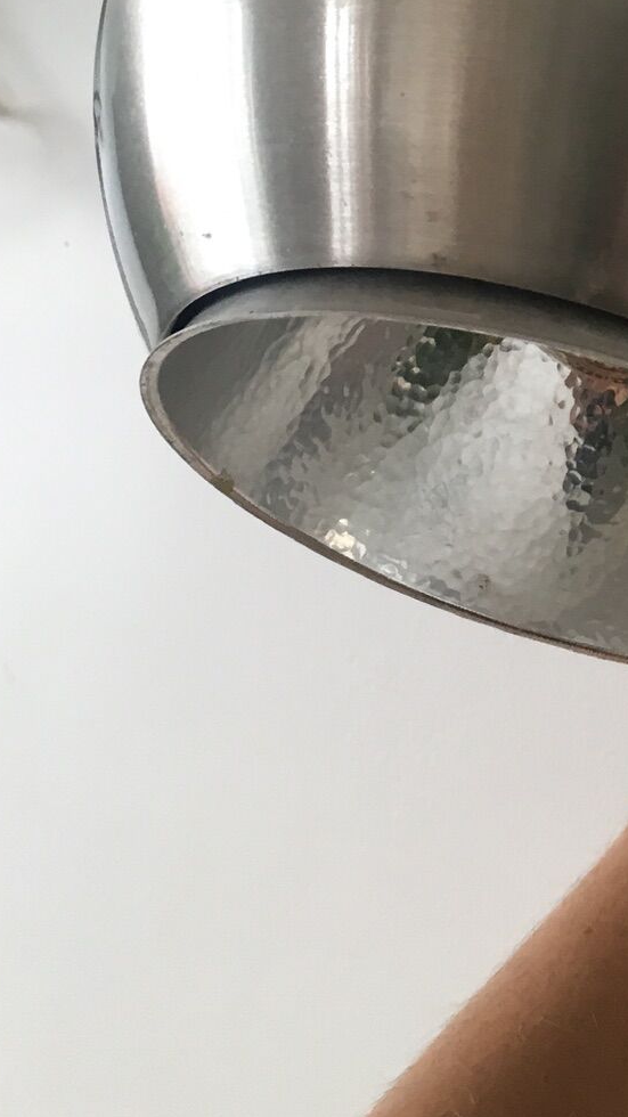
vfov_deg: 30.1
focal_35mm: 66
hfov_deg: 17.3
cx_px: 788
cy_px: 44
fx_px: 1955
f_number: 2.2
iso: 40
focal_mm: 4.15
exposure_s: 1/33
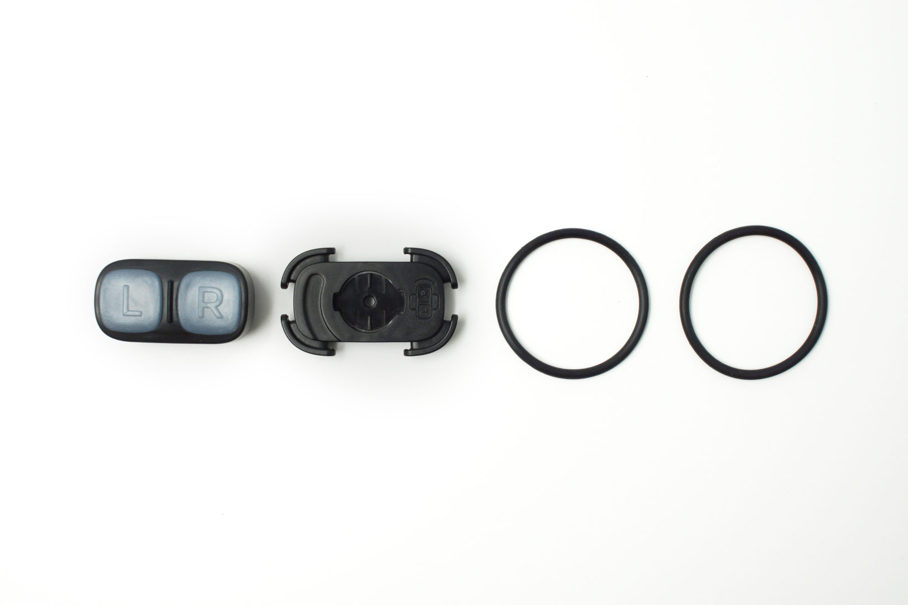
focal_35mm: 42
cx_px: 454
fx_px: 1059
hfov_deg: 46.4
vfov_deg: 31.9
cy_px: 302
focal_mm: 28
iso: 200
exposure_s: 1/125
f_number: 5.6
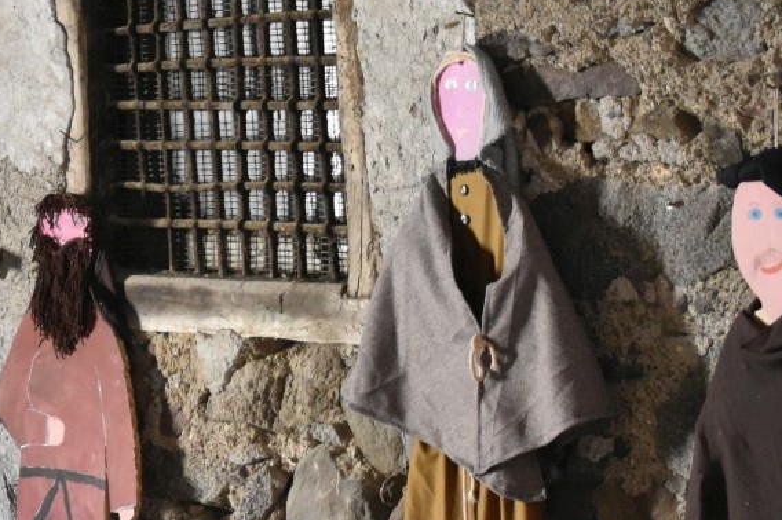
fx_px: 2974
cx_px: 58
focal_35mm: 137
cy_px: 220
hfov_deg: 14.8
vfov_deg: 10.0
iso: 2200
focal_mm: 32
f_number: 4.2
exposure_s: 1/50
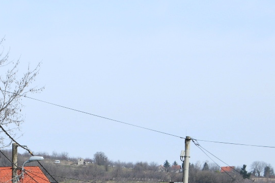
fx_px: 1008
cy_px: 223
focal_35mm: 132
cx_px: 32
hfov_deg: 15.4
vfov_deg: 10.2
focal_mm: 44
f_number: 8
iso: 200
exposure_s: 1/250
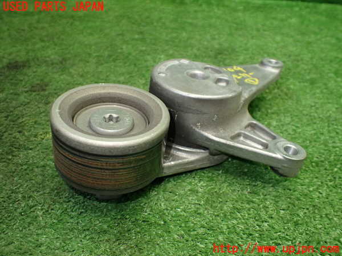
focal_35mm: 30
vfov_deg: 46.8
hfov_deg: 60.0
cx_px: 171
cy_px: 128
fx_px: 296
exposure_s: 1/125
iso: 500
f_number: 2.3
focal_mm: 5.4
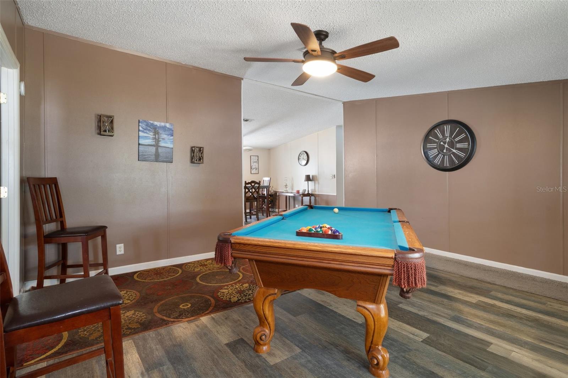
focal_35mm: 17
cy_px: 189
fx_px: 268
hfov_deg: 93.3
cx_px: 284
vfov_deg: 70.4
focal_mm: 17
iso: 320
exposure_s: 10
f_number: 8
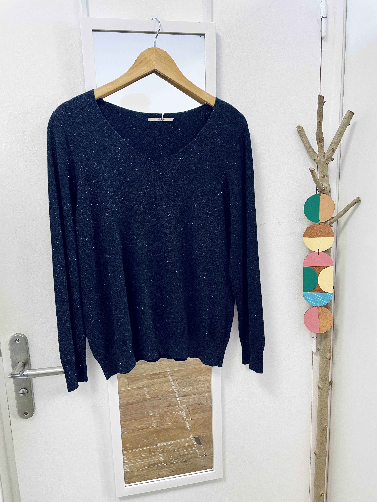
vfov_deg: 67.3
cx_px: 188
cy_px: 251
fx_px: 378
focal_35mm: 26
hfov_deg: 53.1
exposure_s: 1/50
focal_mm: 4.2
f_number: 1.6
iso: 64
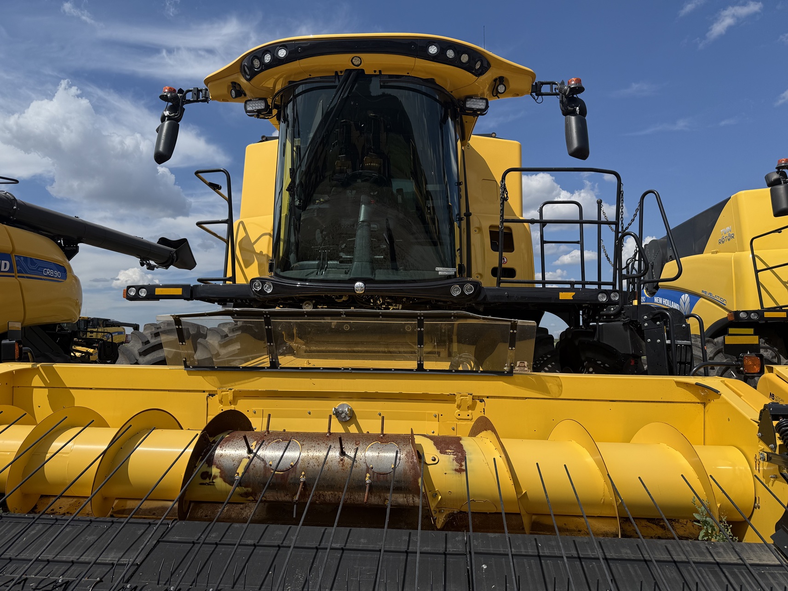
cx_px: 394
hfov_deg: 71.6
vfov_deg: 56.8
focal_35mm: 24
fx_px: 546
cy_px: 296
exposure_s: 1/6711
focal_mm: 6.76
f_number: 1.78
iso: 80
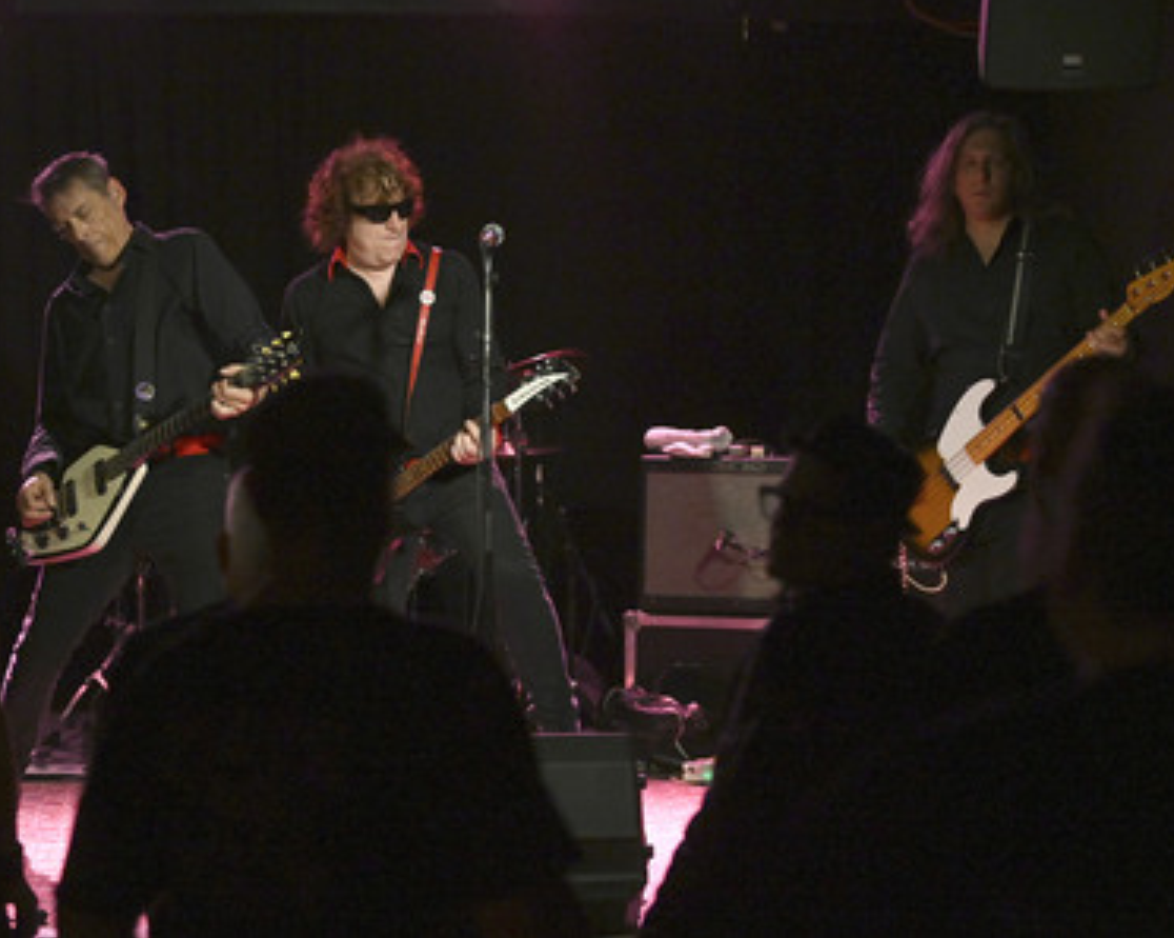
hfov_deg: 21.0
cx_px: 541
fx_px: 3159
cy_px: 467
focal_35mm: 91
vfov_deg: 16.9
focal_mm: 80
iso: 6400
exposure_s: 1/200
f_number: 2.8
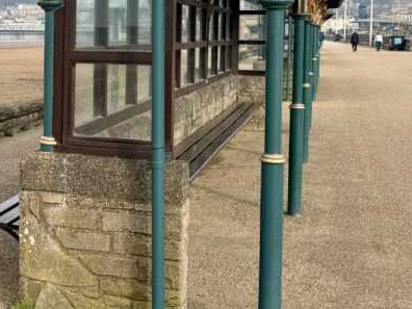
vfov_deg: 23.2
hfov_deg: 28.9
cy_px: 52
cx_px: -15
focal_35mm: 62
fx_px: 738
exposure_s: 1/3425
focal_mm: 6.76
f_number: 1.78
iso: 80
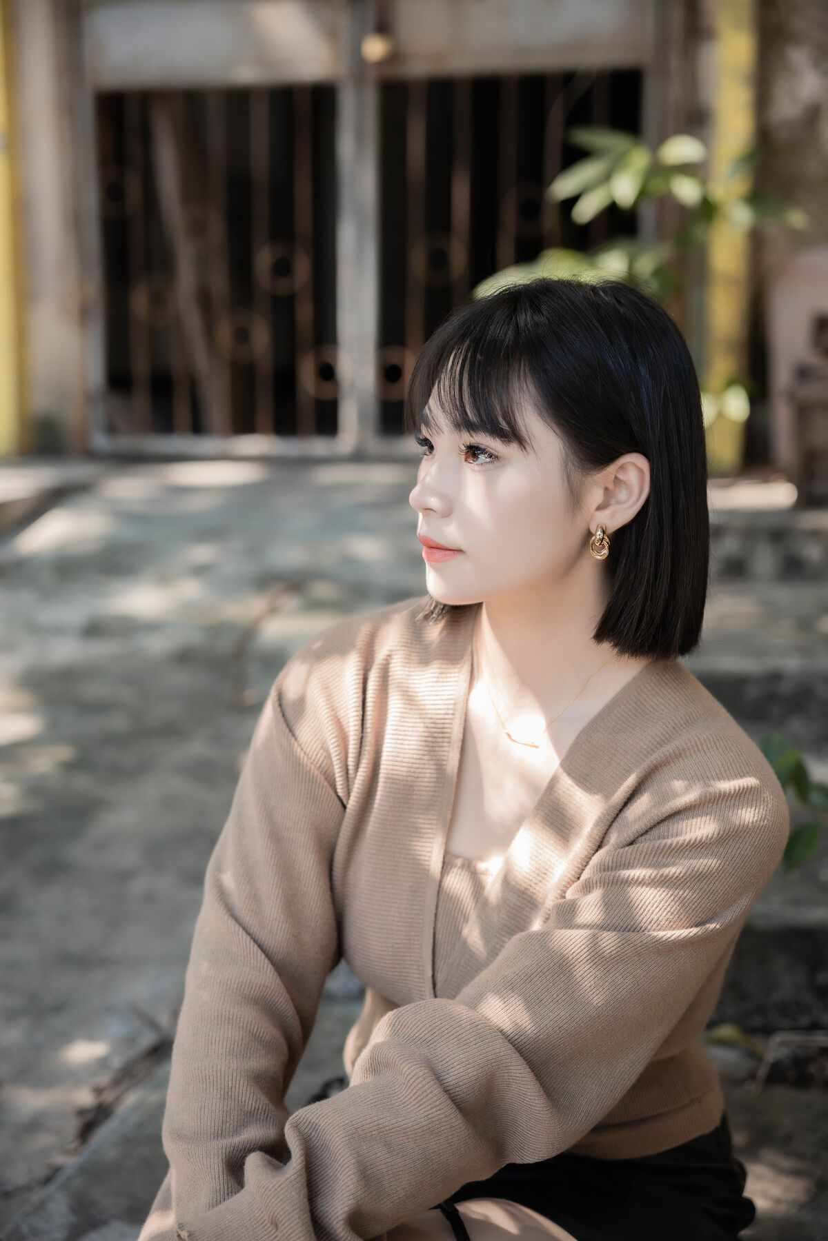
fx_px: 1863
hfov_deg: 25.1
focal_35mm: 54
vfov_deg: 36.9
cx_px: 414
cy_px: 620
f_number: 2.8
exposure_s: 1/80
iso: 100
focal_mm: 54
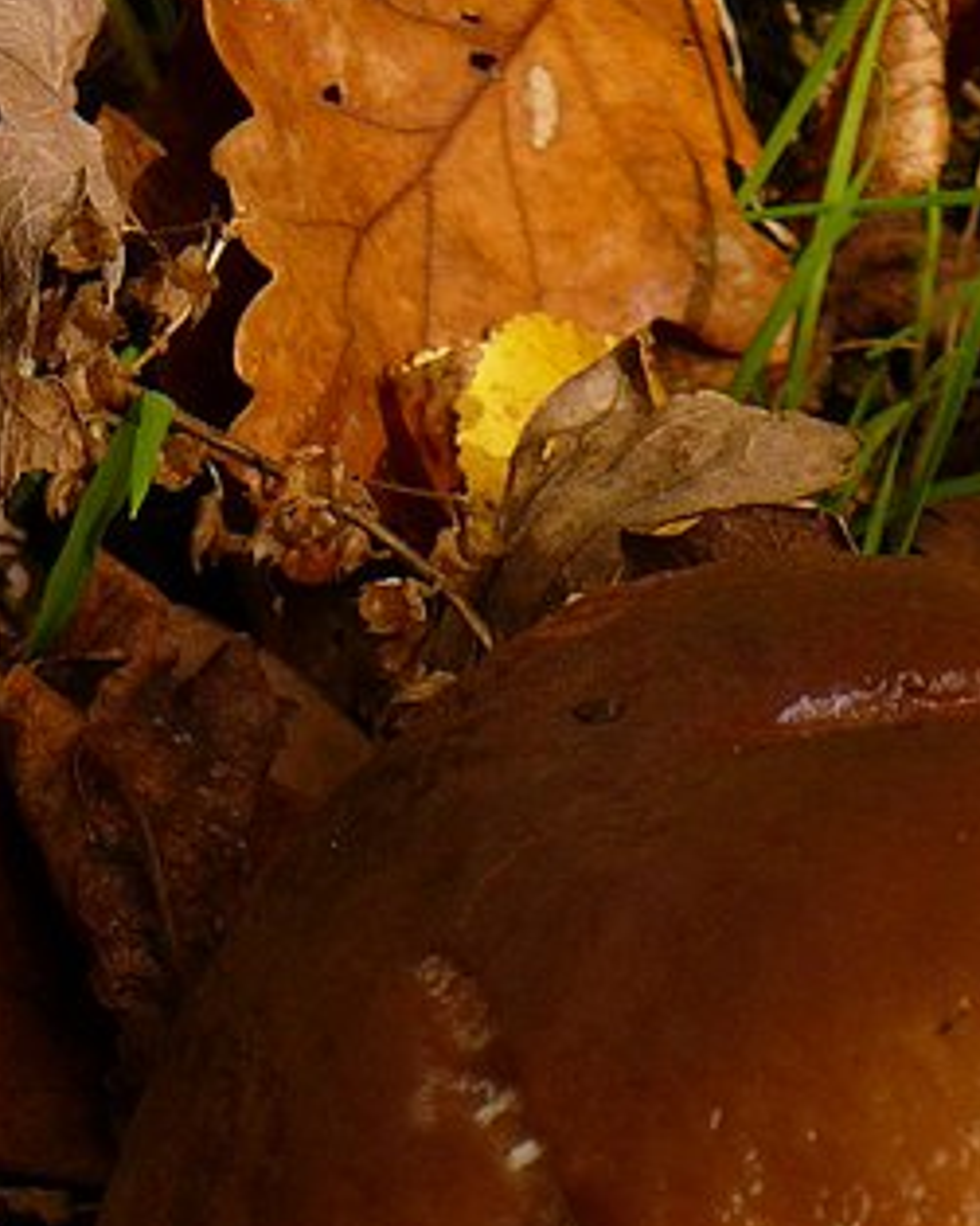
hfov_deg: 17.6
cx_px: 656
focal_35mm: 87
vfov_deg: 20.5
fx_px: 3156
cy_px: 1472
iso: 80
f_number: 2.8
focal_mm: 5.2
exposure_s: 1/125
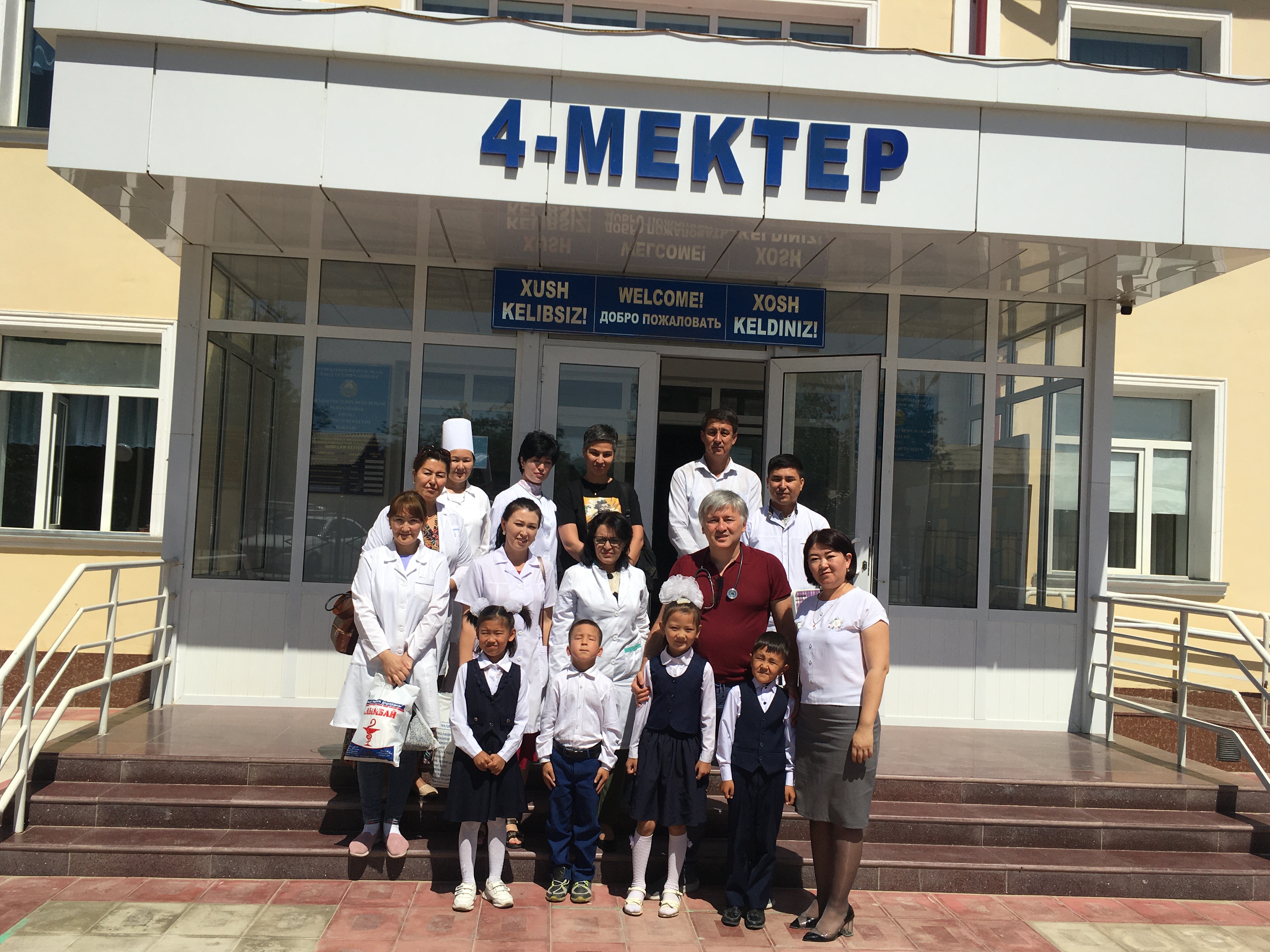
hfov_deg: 60.0
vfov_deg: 46.8
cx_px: 621
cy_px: 492
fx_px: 1101
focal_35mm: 30
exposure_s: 1/3663
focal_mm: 4.15
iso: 25
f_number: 2.2
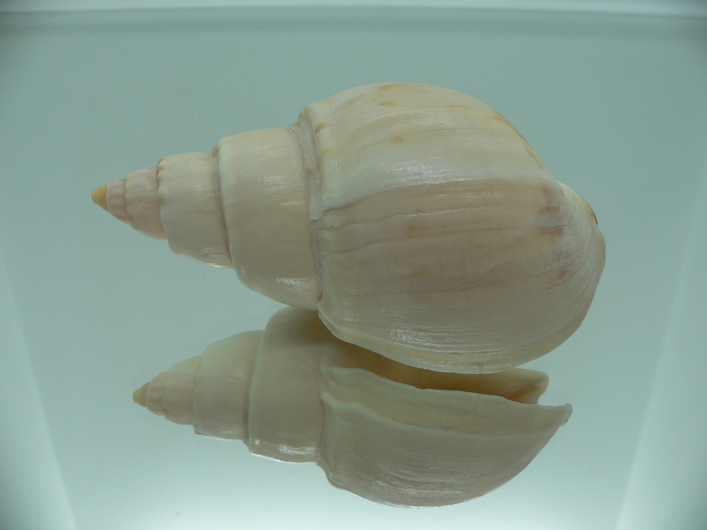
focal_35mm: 35
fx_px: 715
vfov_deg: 40.7
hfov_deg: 52.6
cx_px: 354
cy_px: 265
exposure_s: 1/80
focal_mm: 4.6
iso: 80
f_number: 2.8
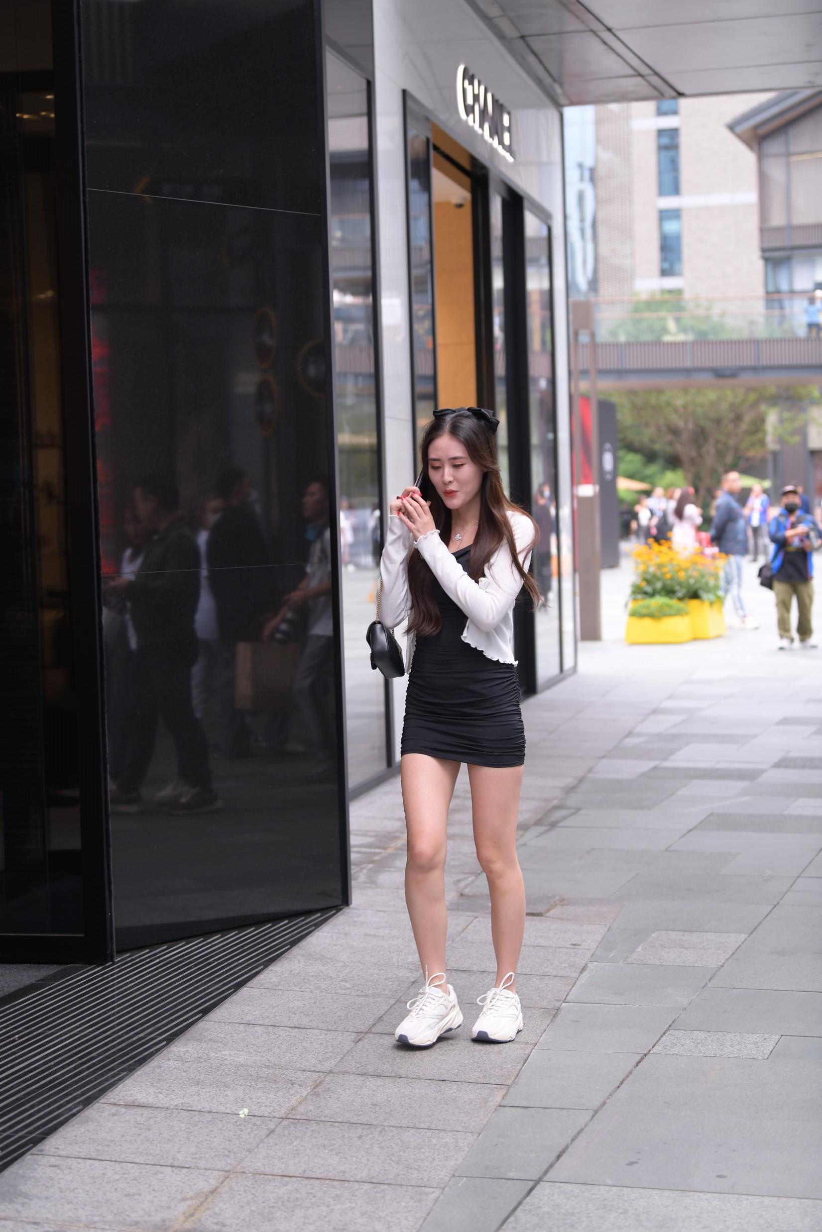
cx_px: 411
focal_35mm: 70
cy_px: 616
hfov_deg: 19.5
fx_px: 2397
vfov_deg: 28.8
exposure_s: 1/320
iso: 500
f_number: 3.5
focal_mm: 70
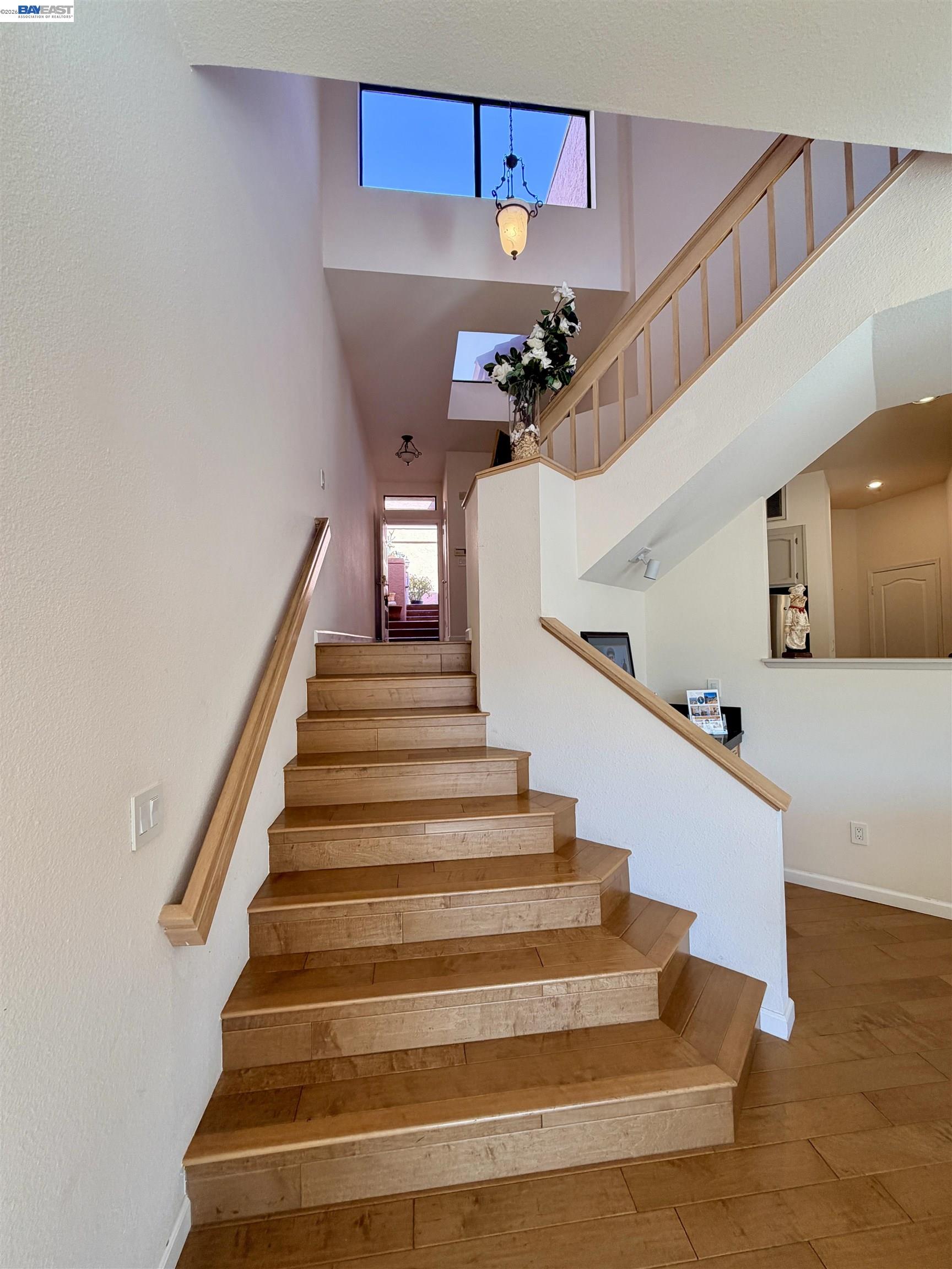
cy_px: 634
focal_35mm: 14
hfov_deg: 85.7
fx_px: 513
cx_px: 476
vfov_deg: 102.1
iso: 100
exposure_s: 1/120
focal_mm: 2.22
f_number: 2.2
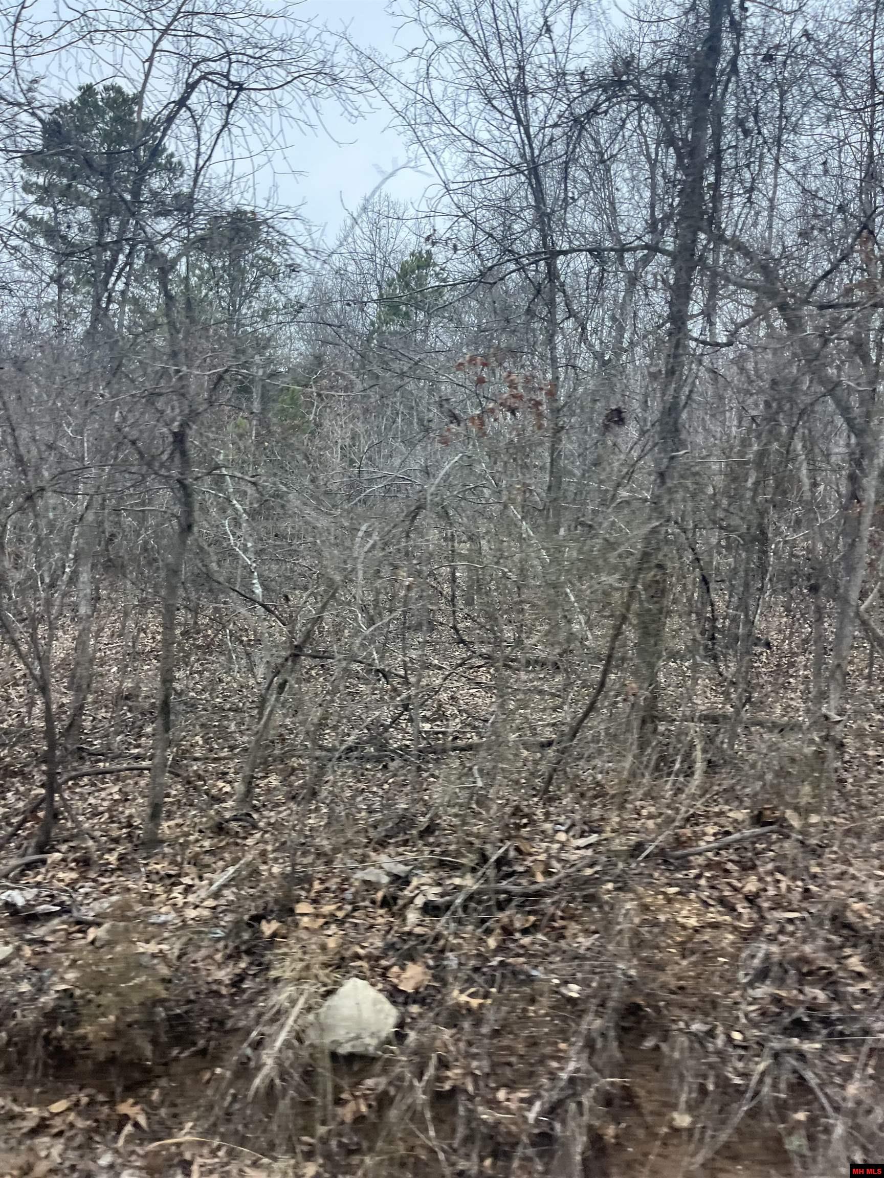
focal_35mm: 26
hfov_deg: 53.1
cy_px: 589
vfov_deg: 67.3
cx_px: 442
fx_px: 885
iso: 64
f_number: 1.6
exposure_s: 1/121
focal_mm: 5.1
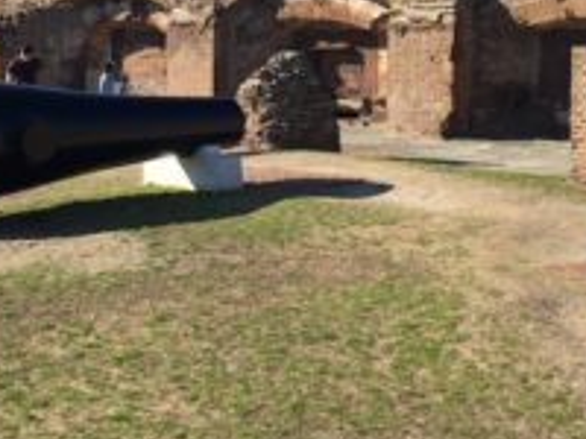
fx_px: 982
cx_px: 308
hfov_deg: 33.2
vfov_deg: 24.9
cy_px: 102
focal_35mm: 58
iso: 32
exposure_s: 1/1522
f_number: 2.2
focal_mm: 4.15
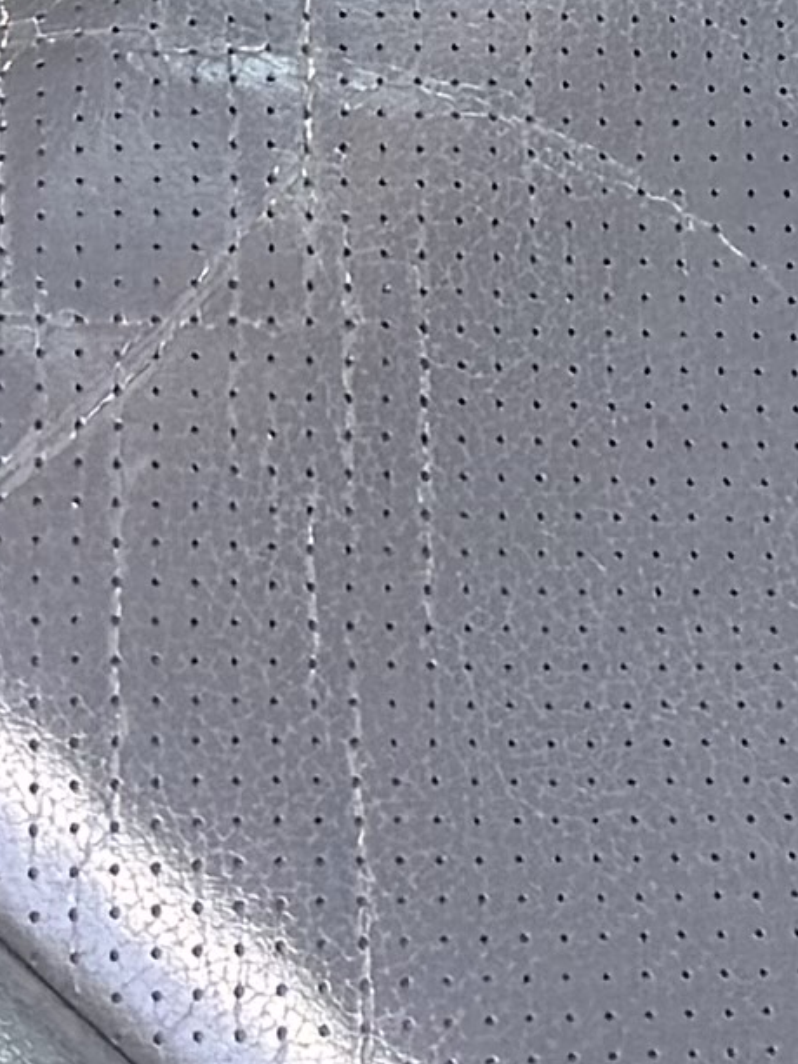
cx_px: 1257
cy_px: -1942
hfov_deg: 6.5
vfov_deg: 7.8
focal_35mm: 224
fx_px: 6885
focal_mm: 6.76
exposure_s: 1/262
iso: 100
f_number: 1.78
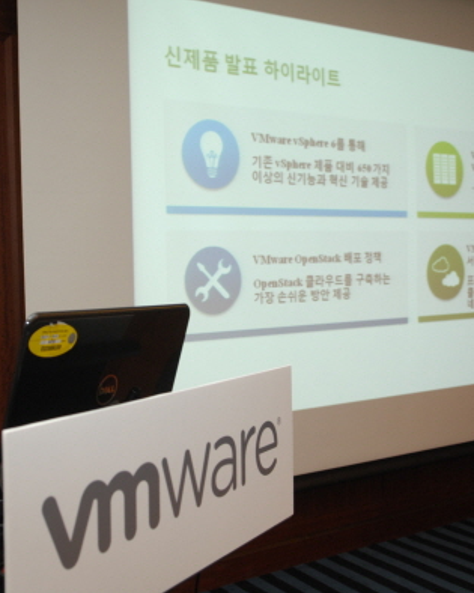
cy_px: 298
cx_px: 116
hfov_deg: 35.8
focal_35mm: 41
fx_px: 714
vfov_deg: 45.1
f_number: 3.5
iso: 400
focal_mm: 19
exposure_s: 1/60
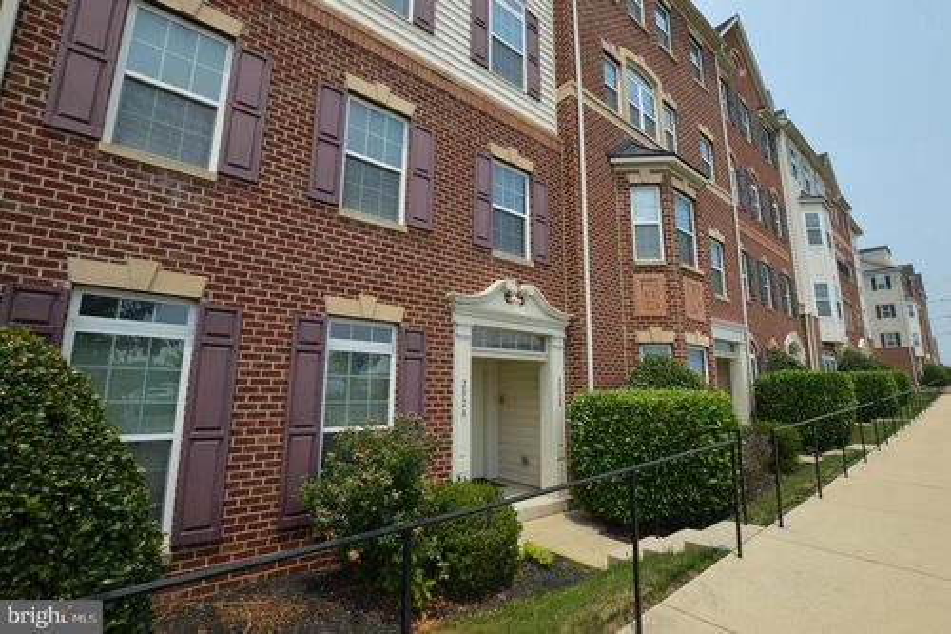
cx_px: 476
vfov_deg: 77.3
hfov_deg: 100.4
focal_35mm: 15
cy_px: 317
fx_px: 396
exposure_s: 1/320
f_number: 9
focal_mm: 10
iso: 100
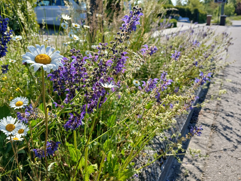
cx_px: 109
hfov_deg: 61.5
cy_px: 85
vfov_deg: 48.2
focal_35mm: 29
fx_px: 202
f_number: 1.8
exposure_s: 1/340
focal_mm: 3.98
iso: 20
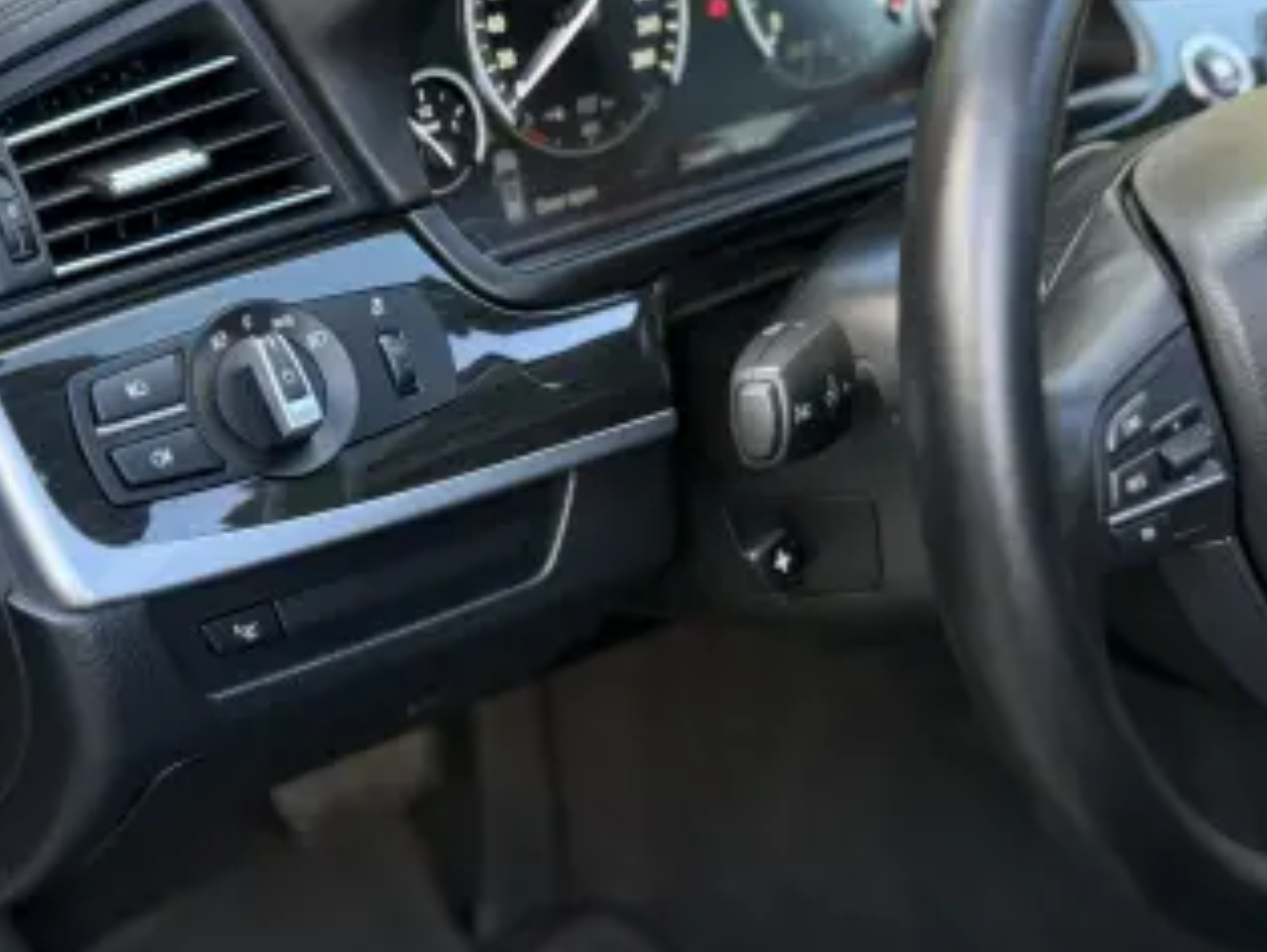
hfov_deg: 34.9
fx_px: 2015
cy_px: 440
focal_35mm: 55
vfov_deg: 26.6
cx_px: 593
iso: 160
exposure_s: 1/86
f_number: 1.78
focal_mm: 6.76
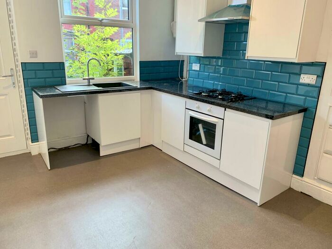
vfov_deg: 53.1
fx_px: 249
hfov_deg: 67.3
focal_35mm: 26
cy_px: 124
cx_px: 166
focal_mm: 4.25
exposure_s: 1/84
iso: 100
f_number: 1.8
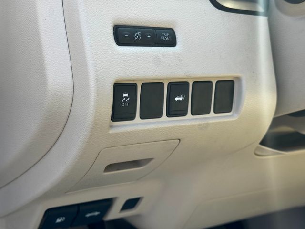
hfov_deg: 39.7
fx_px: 423
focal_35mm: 48
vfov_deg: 30.3
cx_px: 152
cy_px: 114
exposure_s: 1/454
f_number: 1.78
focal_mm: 6.76
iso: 64
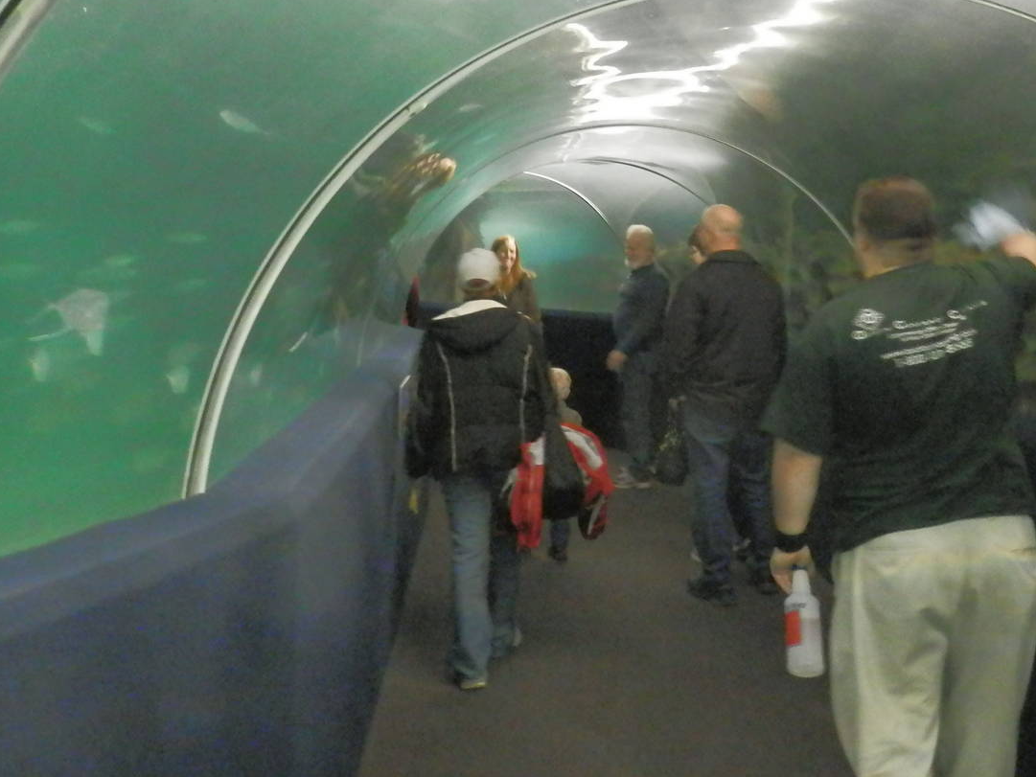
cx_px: 562
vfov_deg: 37.8
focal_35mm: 37
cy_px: 203
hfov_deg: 50.1
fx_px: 1107
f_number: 3
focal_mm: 4.5
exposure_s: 1/15
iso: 800
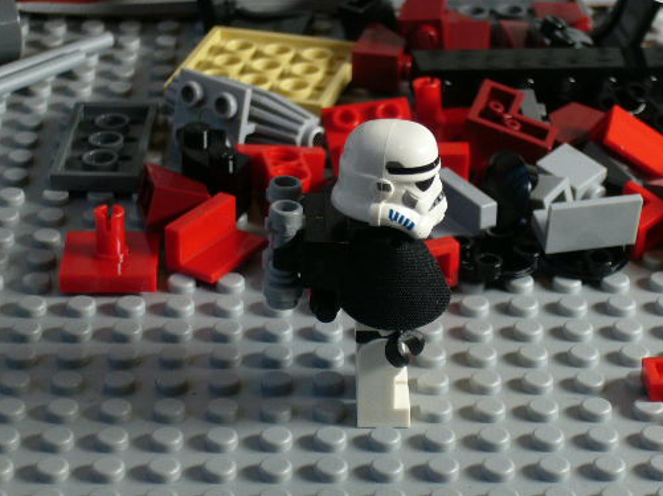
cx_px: 333
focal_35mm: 124
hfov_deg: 15.9
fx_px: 2373
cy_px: 208
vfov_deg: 11.9
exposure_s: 1/25
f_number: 4.8
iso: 125
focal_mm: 16.1
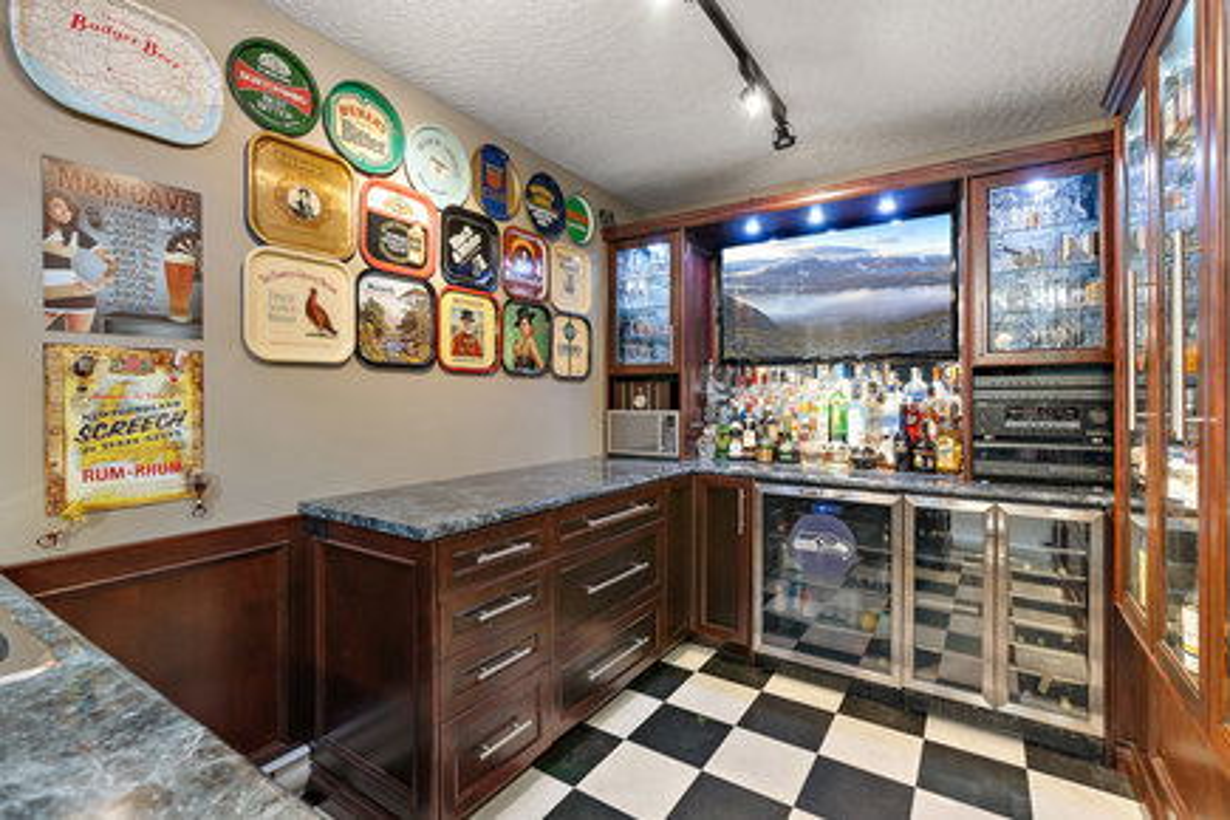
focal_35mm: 16
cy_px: 410
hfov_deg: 96.7
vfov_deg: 73.7
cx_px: 615
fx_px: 547
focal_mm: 16
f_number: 7.1
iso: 320
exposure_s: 1.6
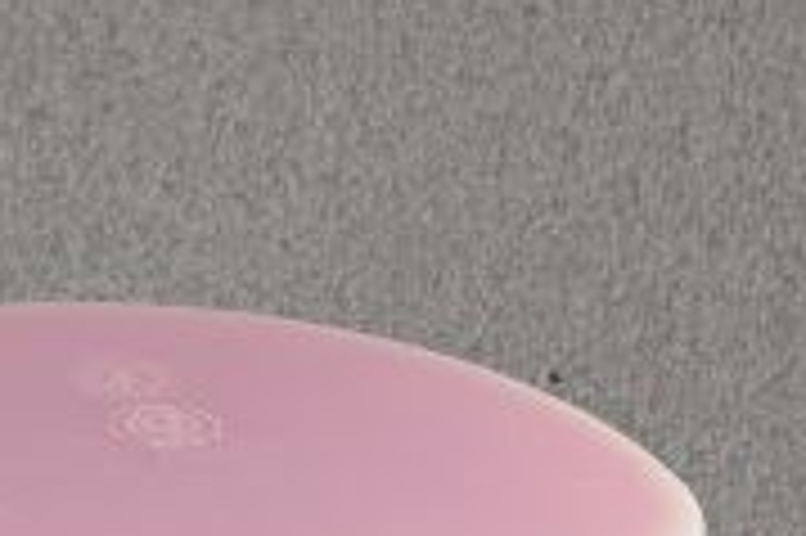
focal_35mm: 168
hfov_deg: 11.9
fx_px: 3758
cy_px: 772
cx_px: -203
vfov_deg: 8.0
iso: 1600
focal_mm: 50
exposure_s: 1/125
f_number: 11
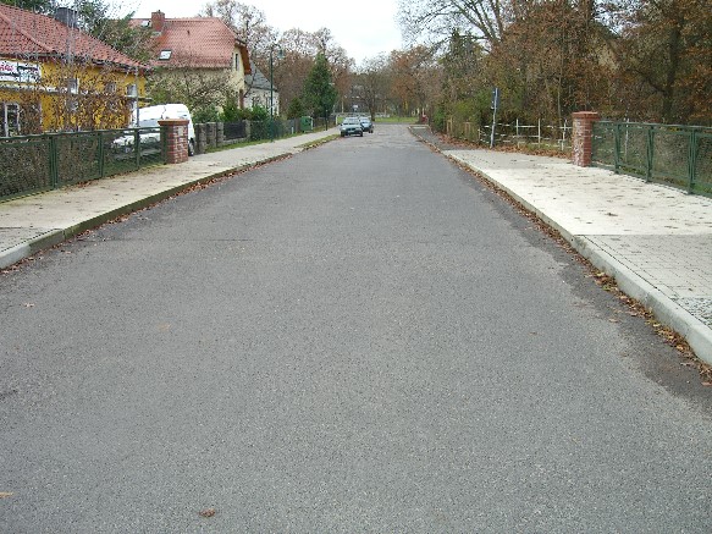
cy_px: 267
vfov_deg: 37.7
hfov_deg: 49.0
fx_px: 781
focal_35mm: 38
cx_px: 356
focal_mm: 7.9
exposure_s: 1/80
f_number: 2.8
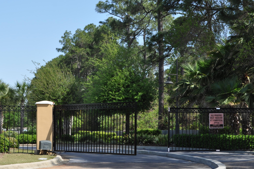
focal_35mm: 78
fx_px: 550
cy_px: 121
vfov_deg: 17.4
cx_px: 131
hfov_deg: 26.0
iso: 200
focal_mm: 34
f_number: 10
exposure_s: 1/200
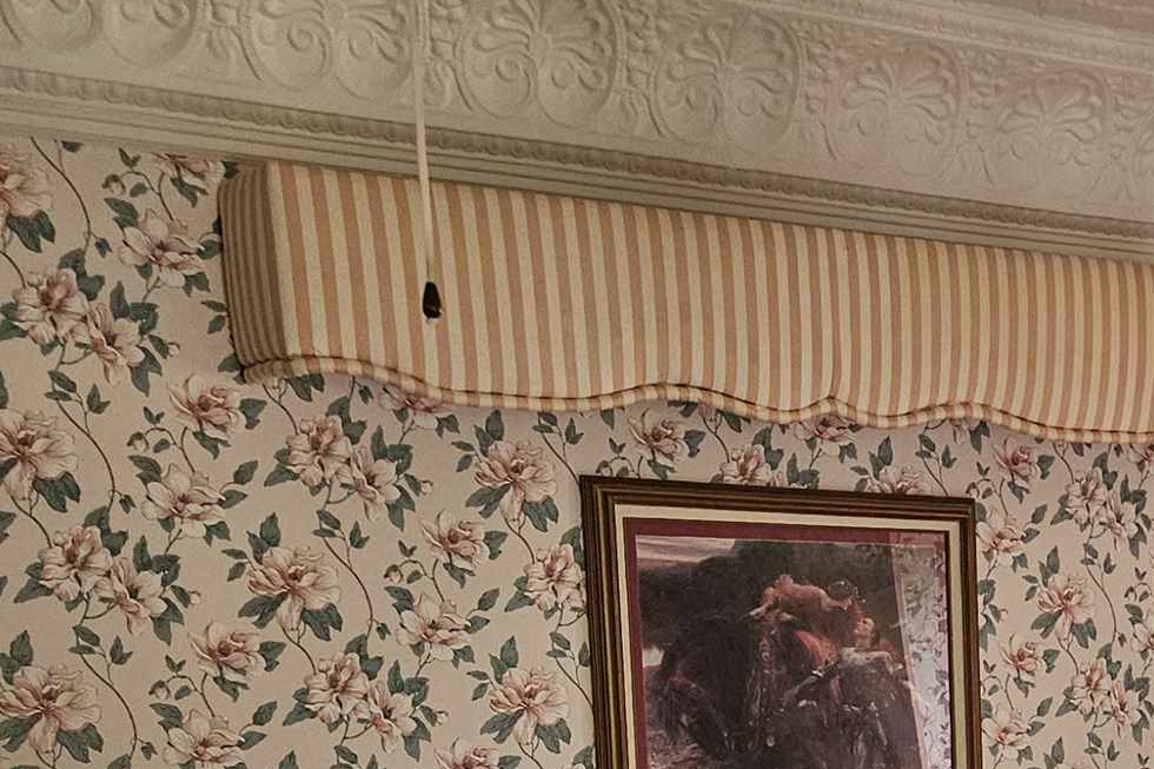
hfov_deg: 25.4
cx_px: 1206
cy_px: 1066
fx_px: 2404
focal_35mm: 75
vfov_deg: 16.9
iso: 250
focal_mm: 5.4
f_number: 1.8
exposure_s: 1/120
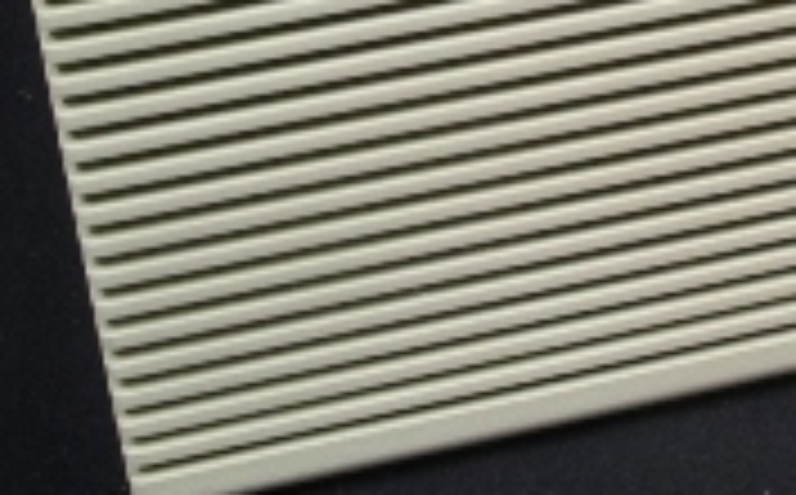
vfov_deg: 10.8
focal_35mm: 115
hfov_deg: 17.4
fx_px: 2491
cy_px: -295
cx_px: 935
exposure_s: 1/2
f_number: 4.5
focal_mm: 7.8
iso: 64
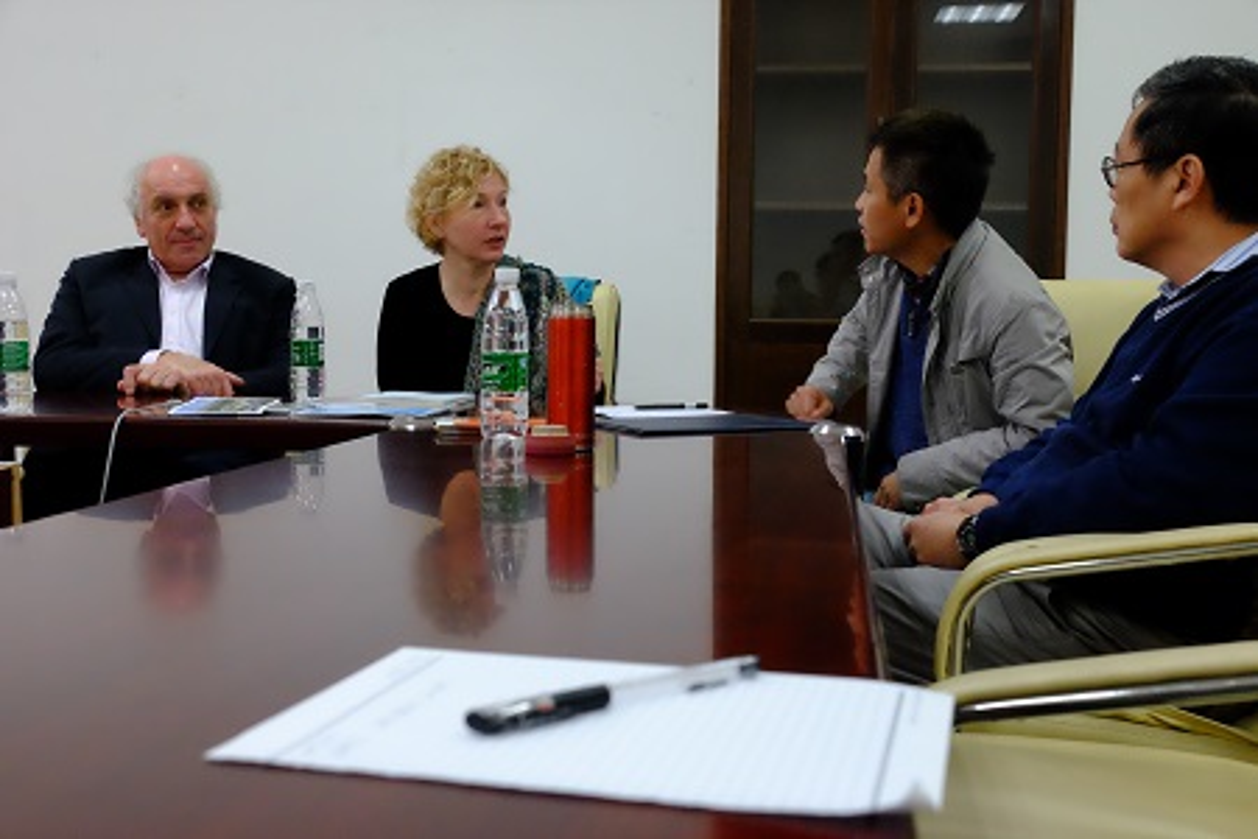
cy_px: 420
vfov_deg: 33.4
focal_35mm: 40
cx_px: 629
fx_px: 1398
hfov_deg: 48.5
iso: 6400
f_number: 6.4
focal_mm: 26.6
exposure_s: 1/90
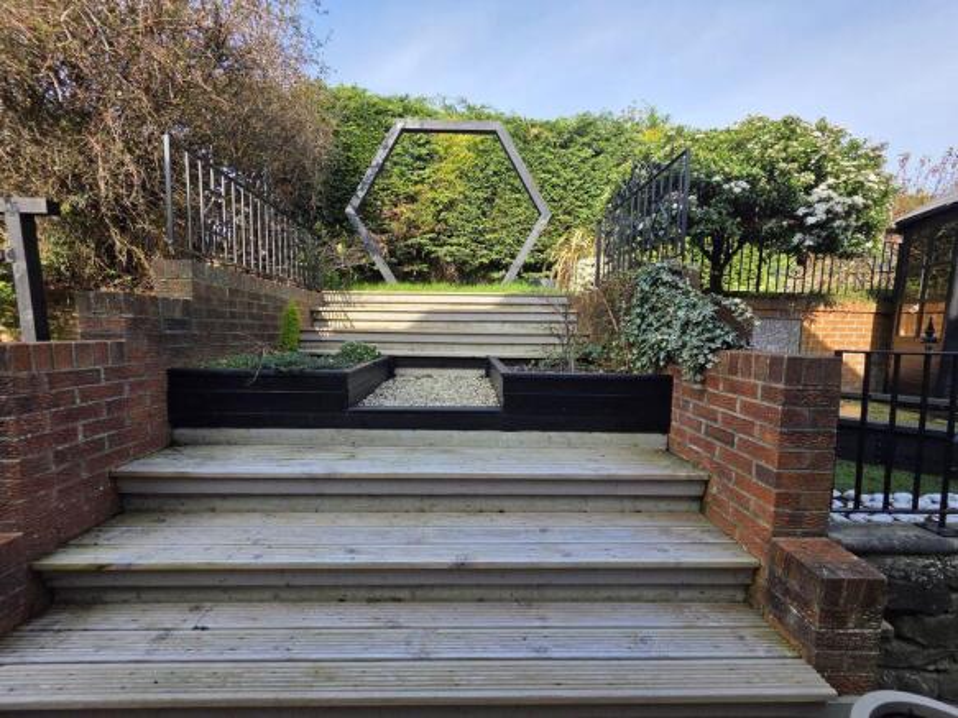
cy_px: 359
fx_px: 360
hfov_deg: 106.2
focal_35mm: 13
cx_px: 479
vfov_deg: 89.9
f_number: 1.9
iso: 40
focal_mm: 2.2
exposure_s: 1/754
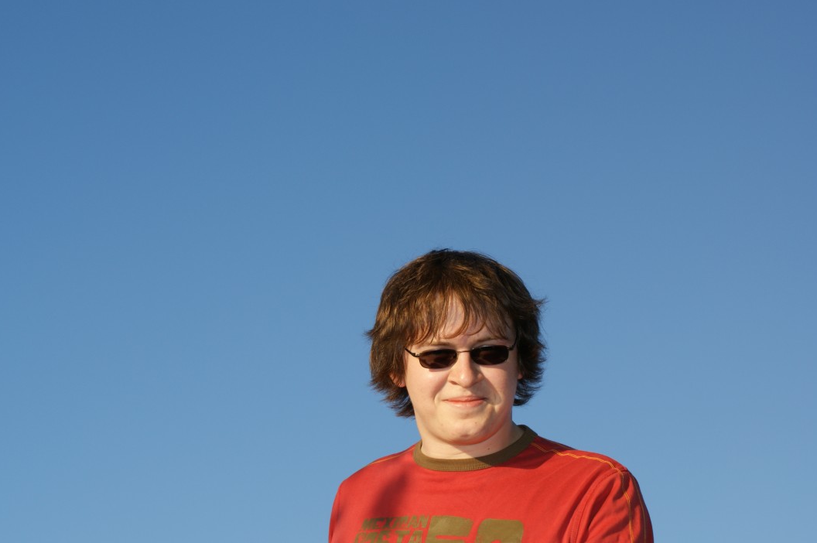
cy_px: 258
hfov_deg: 28.5
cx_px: 381
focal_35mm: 71
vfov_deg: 19.1
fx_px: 1610
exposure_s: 1/160
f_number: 8
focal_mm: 40
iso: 100
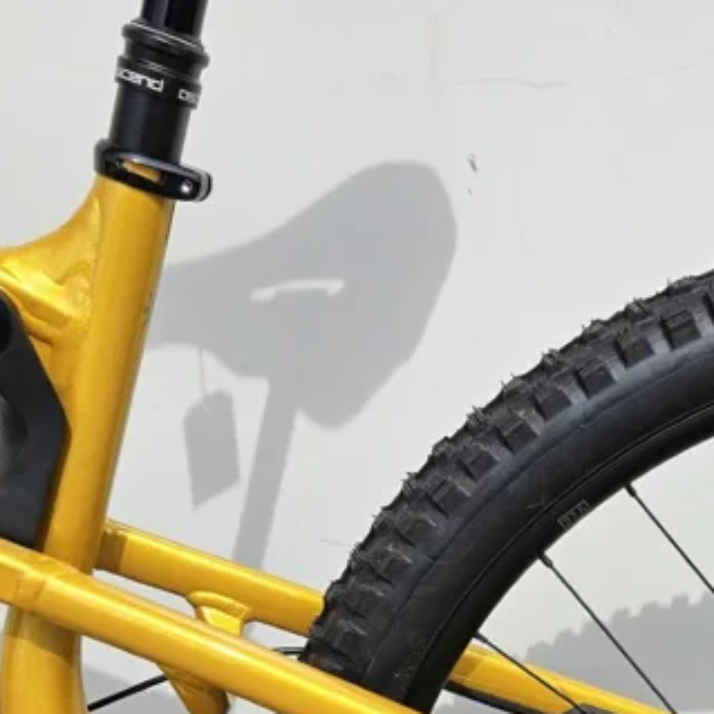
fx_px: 1190
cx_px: 499
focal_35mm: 51
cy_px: 663
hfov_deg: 33.0
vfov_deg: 31.6
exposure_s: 1/2500
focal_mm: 5.4
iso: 25
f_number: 1.8
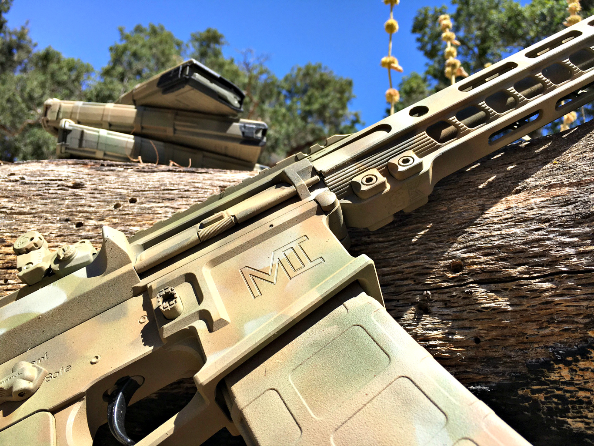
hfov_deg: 61.7
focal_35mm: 29
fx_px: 498
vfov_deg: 48.2
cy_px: 223
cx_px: 297
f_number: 2.2
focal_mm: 4.15
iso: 25
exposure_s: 1/1115
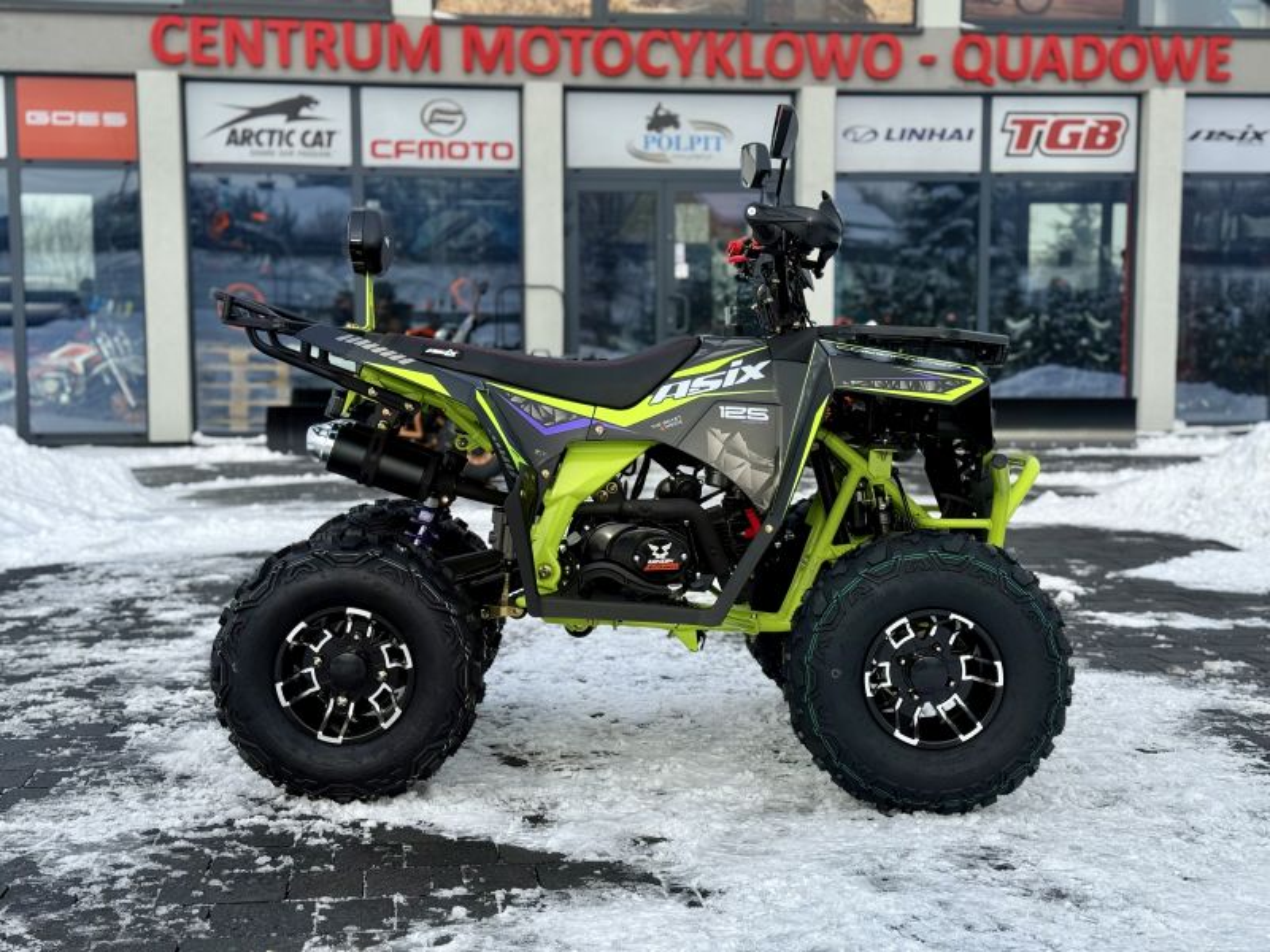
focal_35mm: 48
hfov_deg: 39.7
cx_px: 635
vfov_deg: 30.3
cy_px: 476
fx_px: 1761
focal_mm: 6.76
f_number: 1.78
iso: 64
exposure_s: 1/2208
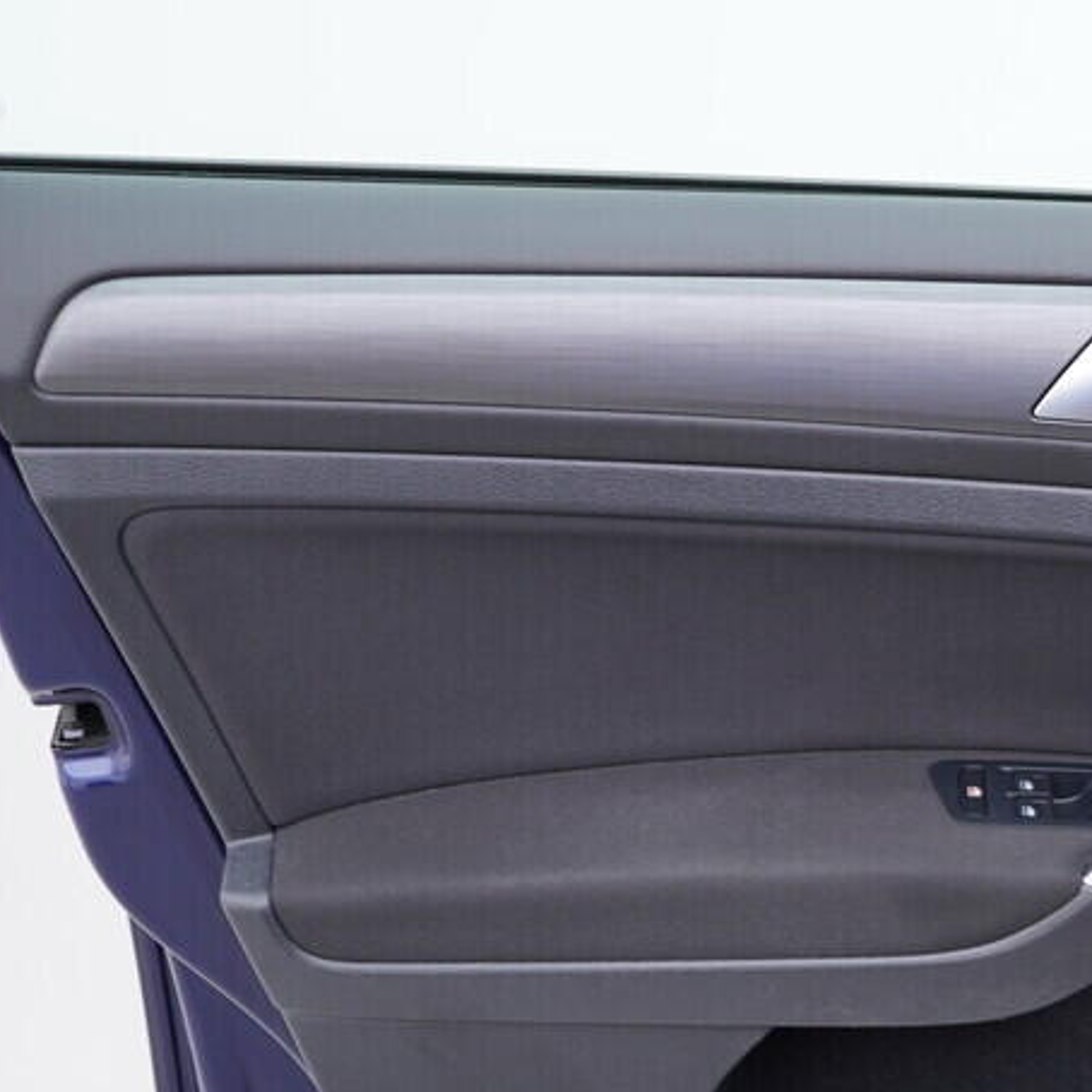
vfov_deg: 24.9
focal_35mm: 69
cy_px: 684
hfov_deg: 23.4
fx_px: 2463
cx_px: 1207
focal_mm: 24
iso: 125
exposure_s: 1/40
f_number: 2.8
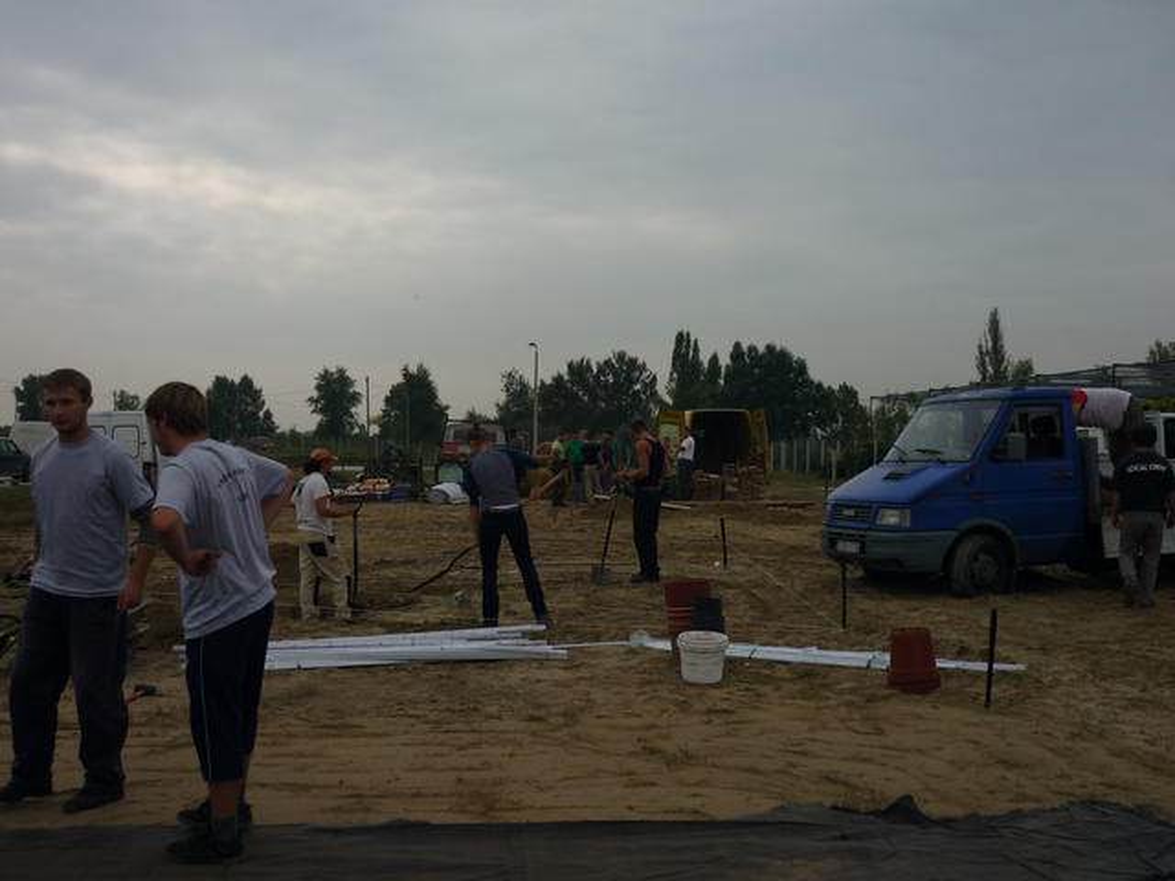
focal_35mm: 39
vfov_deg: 36.8
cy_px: 440
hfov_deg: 47.9
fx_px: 1324
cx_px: 588
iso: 80
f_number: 8
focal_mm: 6.4
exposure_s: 1/200
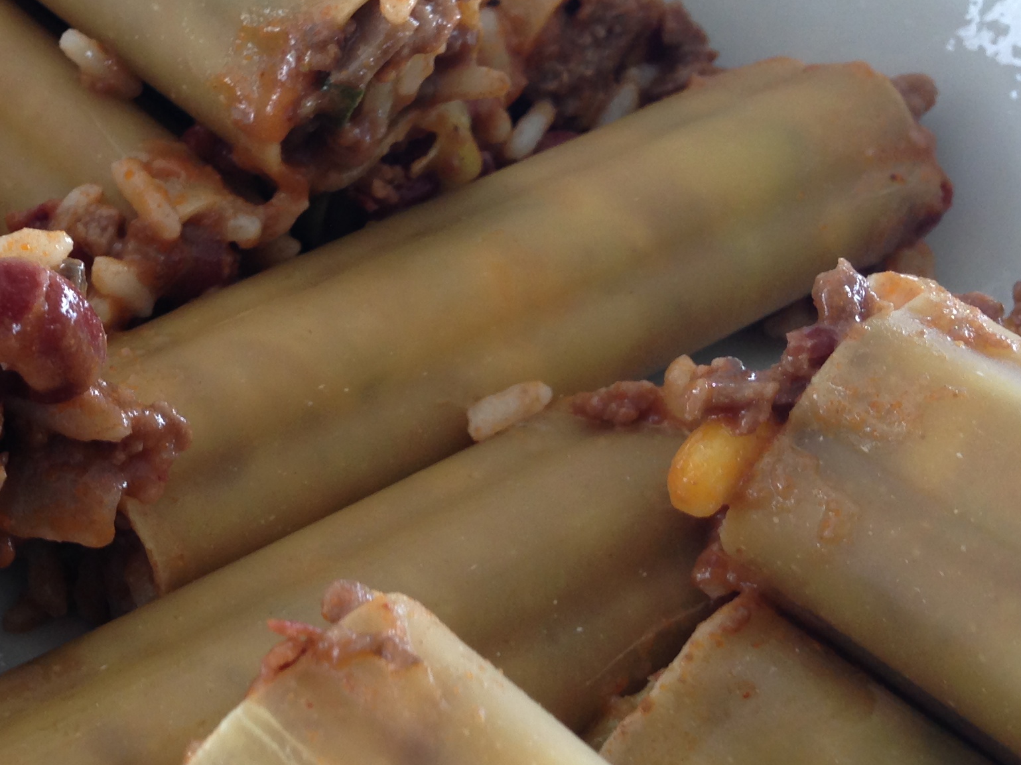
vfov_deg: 21.0
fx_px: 2064
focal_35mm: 70
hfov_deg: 26.4
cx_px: 11
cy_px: 438
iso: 50
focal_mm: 4.13
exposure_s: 1/20
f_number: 2.4
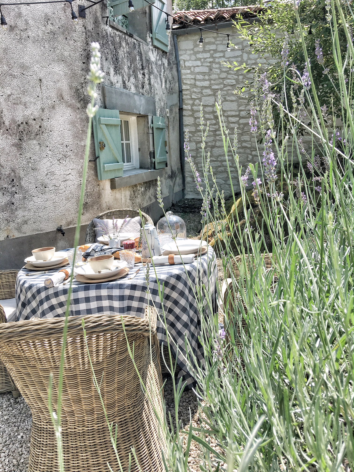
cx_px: 177
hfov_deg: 48.2
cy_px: 236
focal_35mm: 29
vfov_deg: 61.7
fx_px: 395
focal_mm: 4.15
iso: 25
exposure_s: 1/950
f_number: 2.2
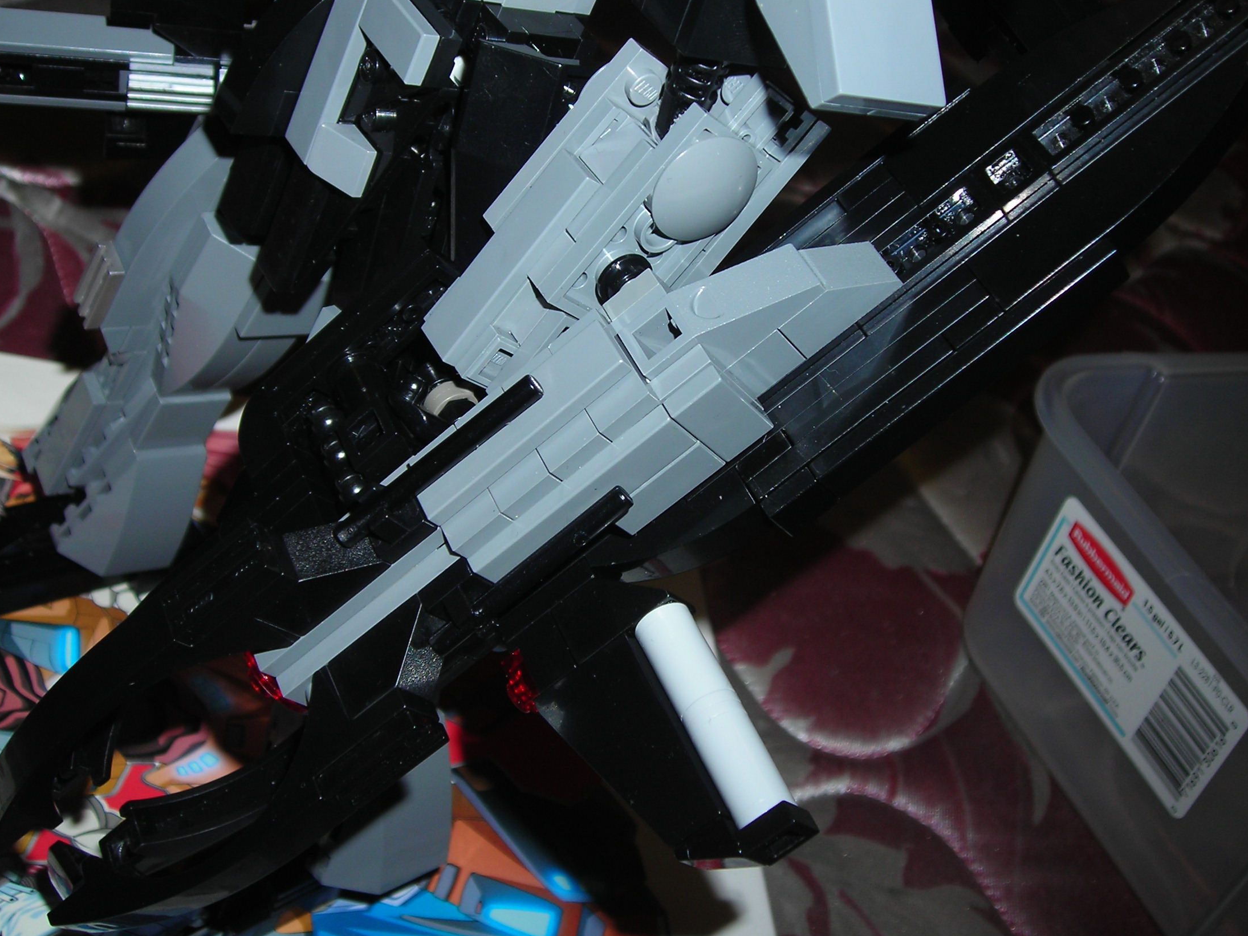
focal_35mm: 45
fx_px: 1622
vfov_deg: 32.2
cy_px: 416
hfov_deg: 42.1
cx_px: 651
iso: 50
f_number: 6.4
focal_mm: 6.3
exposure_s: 1/60.1
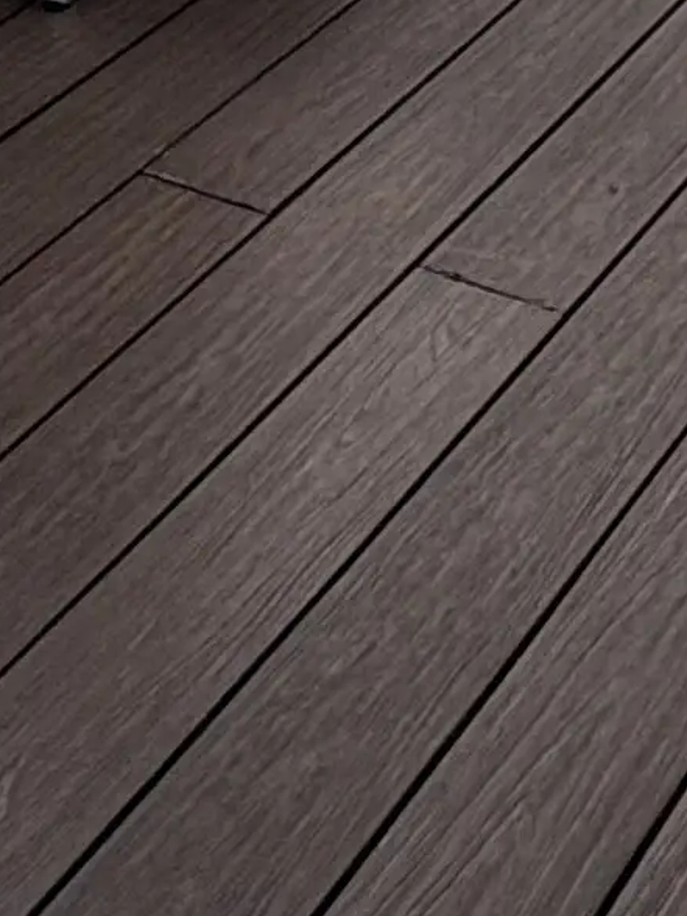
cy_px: -1058
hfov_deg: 15.3
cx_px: 544
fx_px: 2540
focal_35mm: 96
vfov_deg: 15.2
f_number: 2.2
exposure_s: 1/2674
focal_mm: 2.22
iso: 50
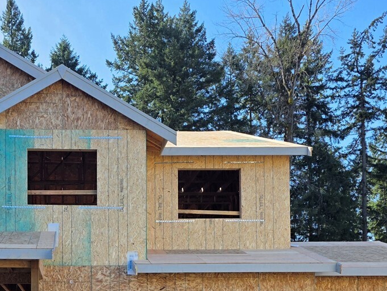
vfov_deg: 25.0
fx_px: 604
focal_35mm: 54
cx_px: 82
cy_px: 324
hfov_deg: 34.5
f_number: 1.7
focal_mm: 6.3
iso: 80
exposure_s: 1/5000
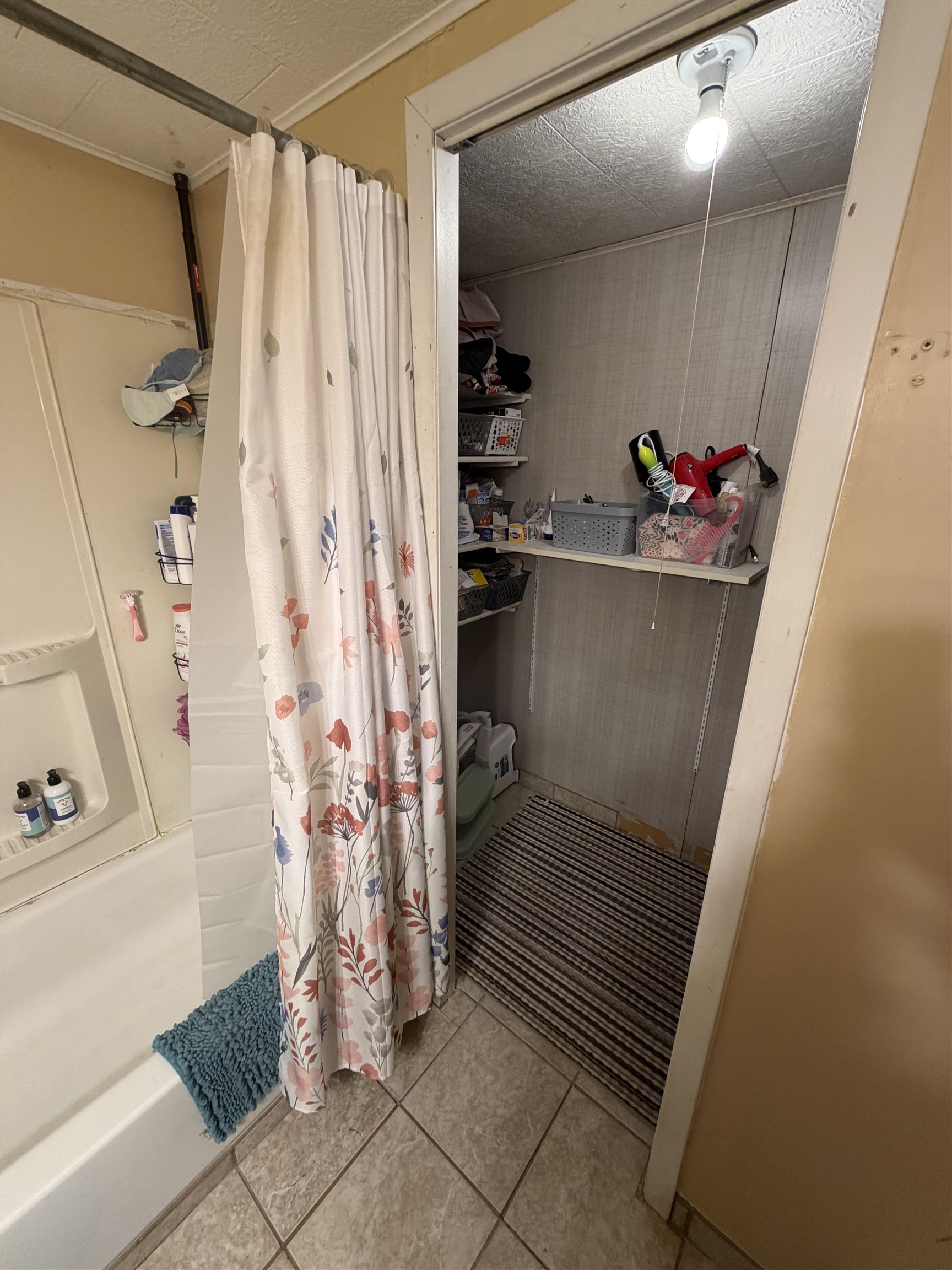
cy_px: 635
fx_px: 513
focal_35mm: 14
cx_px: 476
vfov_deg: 102.1
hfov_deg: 85.7
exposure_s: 1/60
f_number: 2.2
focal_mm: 2.22
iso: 250
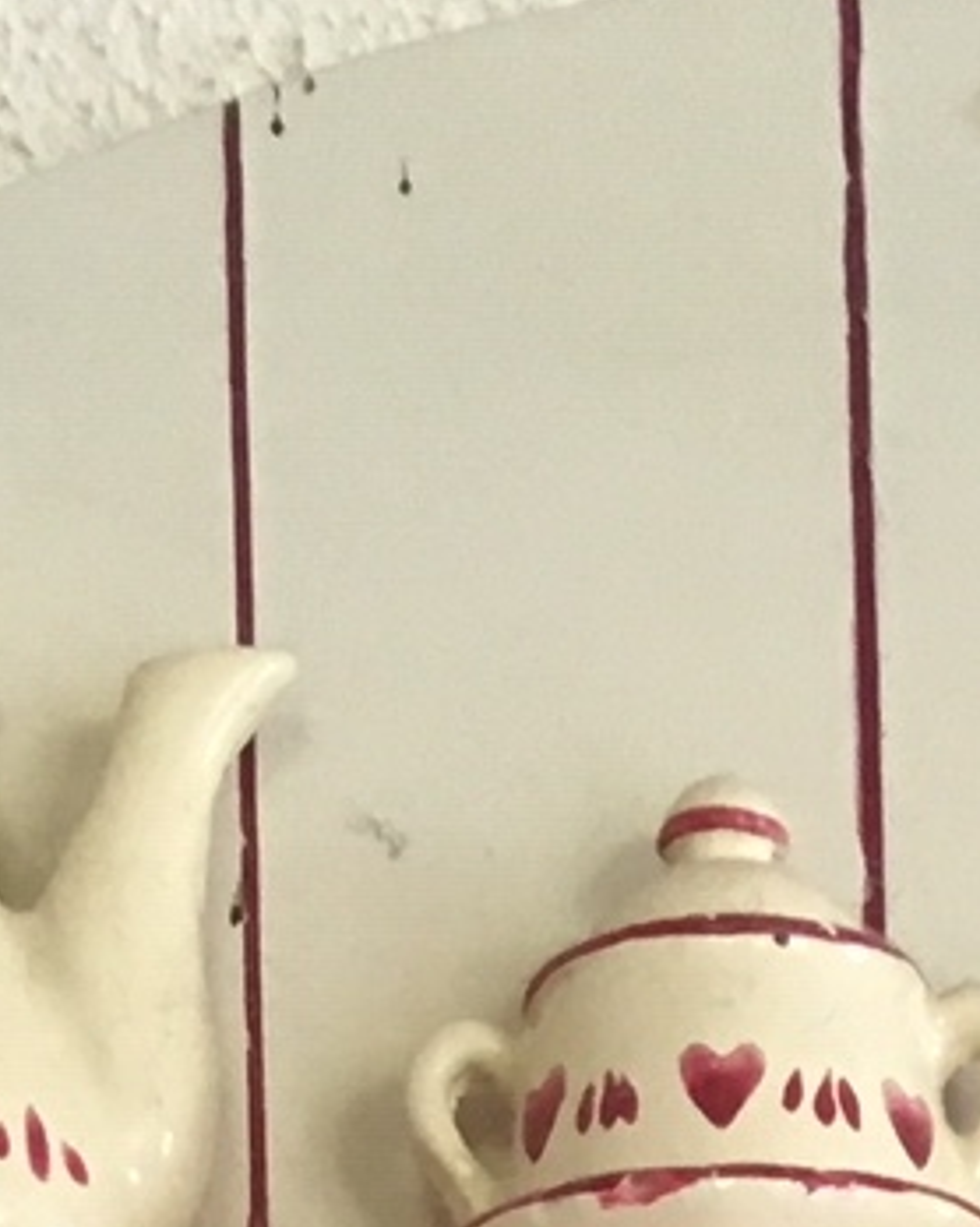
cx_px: 1061
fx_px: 5951
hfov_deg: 9.3
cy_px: 3452
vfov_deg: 9.6
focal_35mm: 164
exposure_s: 1/33
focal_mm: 4.15
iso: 125
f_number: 2.2
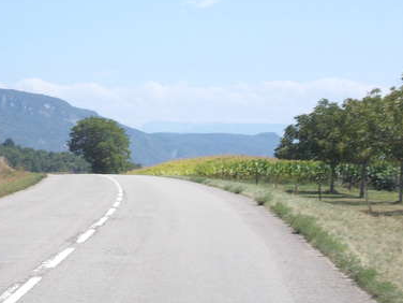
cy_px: 73
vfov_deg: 11.3
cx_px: 89
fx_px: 1525
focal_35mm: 131
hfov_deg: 15.0
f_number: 9.6
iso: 80
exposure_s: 1/125
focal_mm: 11.6
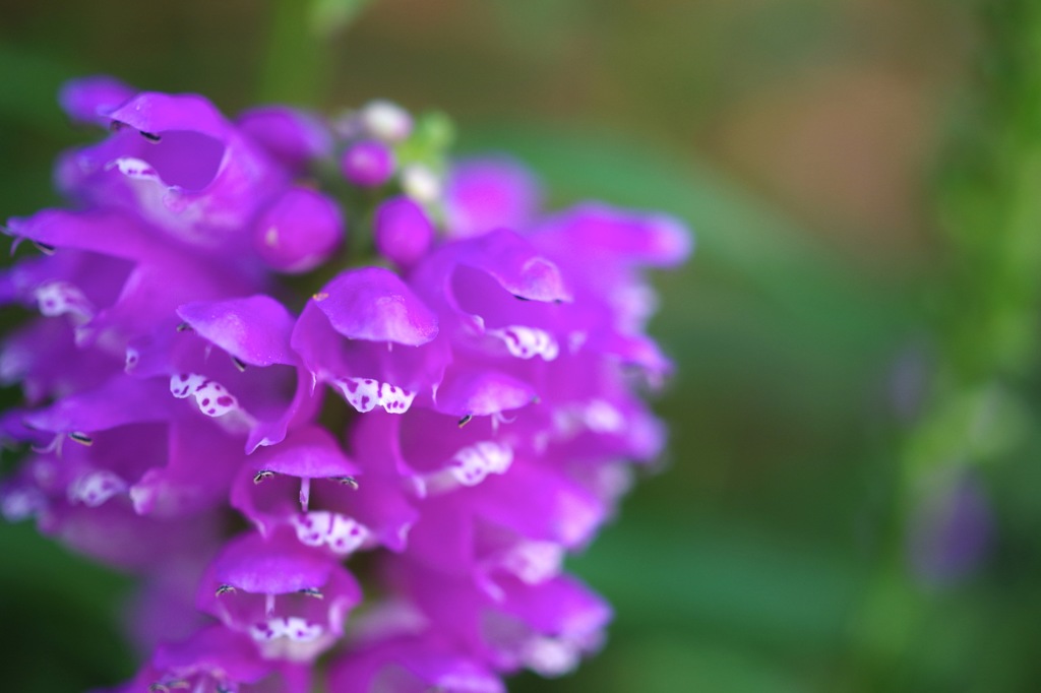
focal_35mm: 52
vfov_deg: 26.0
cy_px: 346
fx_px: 1503
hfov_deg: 38.2
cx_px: 520
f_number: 2.8
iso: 200
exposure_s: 1/320
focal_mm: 35
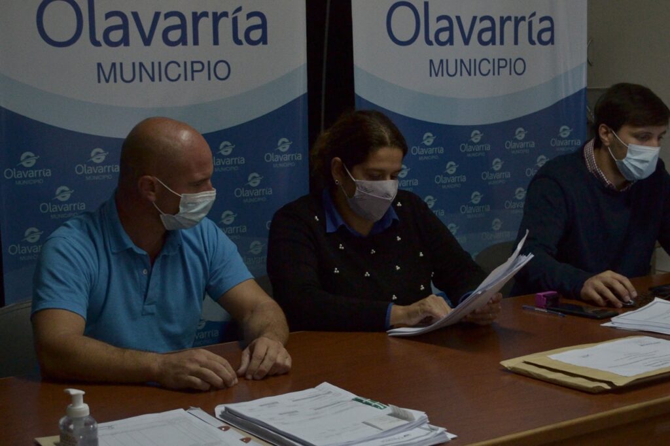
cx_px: 335
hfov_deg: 38.9
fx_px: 949
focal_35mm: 51
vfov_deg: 26.5
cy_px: 223
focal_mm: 34
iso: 1600
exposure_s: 1/125
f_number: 5
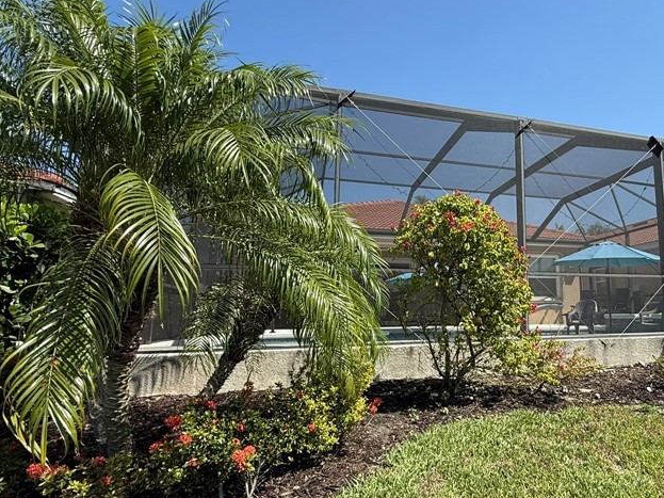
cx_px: 458
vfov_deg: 58.9
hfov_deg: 71.1
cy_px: 253
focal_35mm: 23
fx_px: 441
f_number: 2.2
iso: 50
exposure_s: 1/1068
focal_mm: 2.22
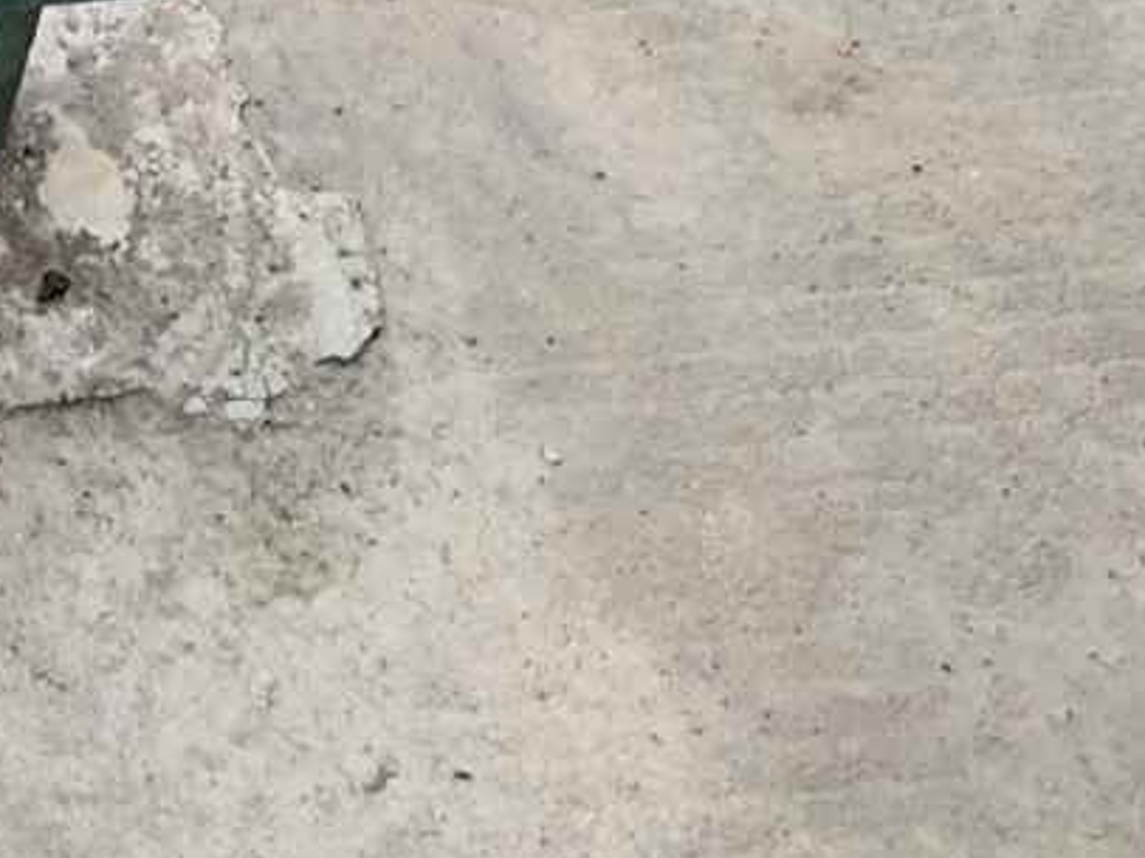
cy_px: -663
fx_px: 4694
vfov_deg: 9.9
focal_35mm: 142
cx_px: -1035
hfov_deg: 12.5
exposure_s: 1/859
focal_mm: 4.35
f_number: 1.79
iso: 50
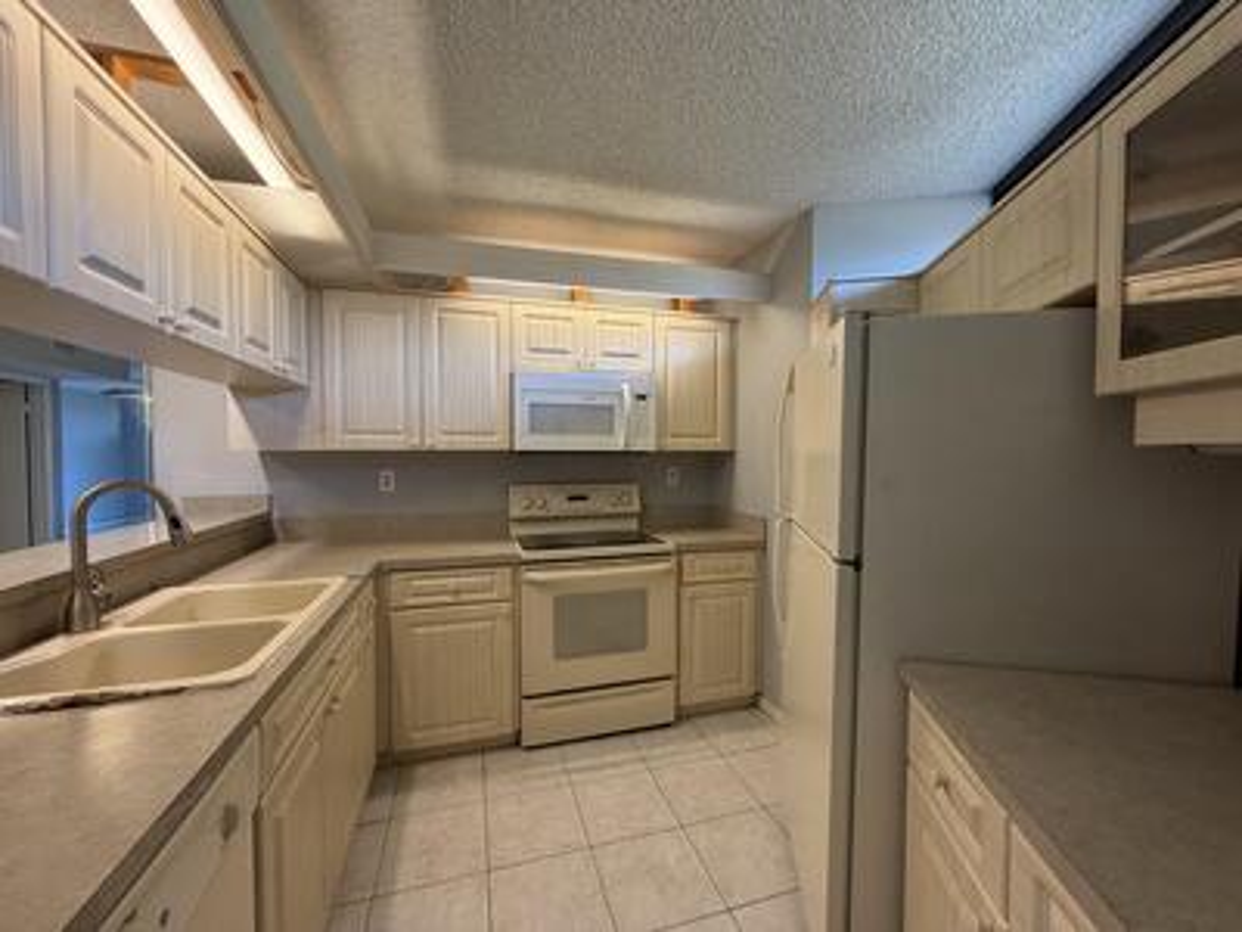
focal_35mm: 14
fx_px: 502
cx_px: 621
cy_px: 466
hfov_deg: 102.1
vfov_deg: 85.7
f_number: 2.2
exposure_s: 1/60
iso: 200
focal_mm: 2.22
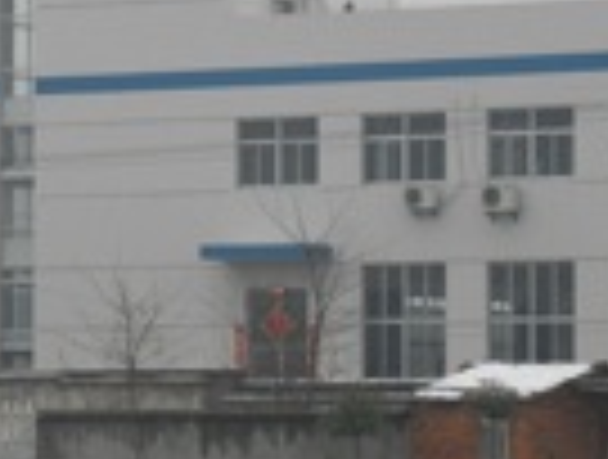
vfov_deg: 5.7
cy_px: 238
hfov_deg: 7.6
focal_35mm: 260
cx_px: 356
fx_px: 4579
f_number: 5.3
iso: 100
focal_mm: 14
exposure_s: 1/90
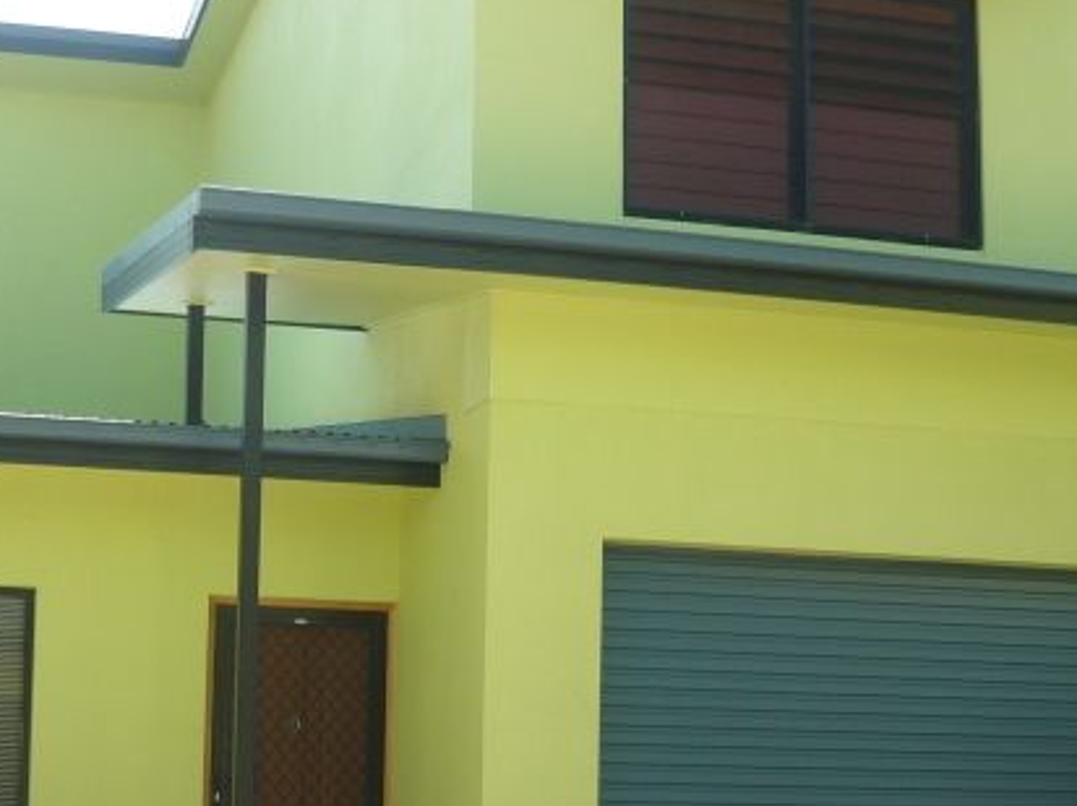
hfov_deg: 29.8
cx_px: 274
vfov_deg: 22.8
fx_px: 1989
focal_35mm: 64
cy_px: 556
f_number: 2.8
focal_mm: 5.5
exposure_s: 1/640
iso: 100
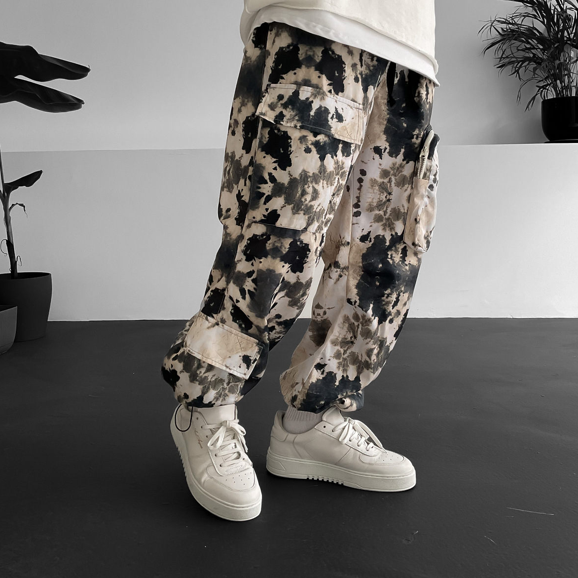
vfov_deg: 46.9
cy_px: 228
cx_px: 294
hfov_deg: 47.2
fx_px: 661
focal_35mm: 35
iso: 40
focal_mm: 3
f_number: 1.8
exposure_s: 1/120
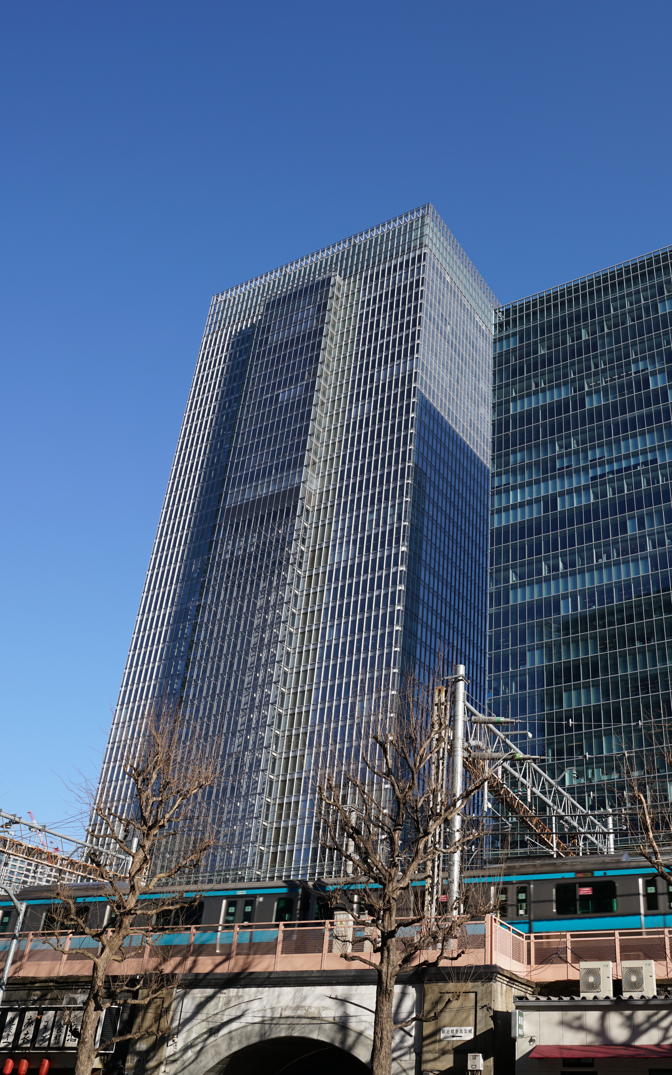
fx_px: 908
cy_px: 534
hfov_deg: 39.6
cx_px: 499
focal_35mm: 31
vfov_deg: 61.2
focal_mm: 20
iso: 100
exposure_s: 1/200
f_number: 8
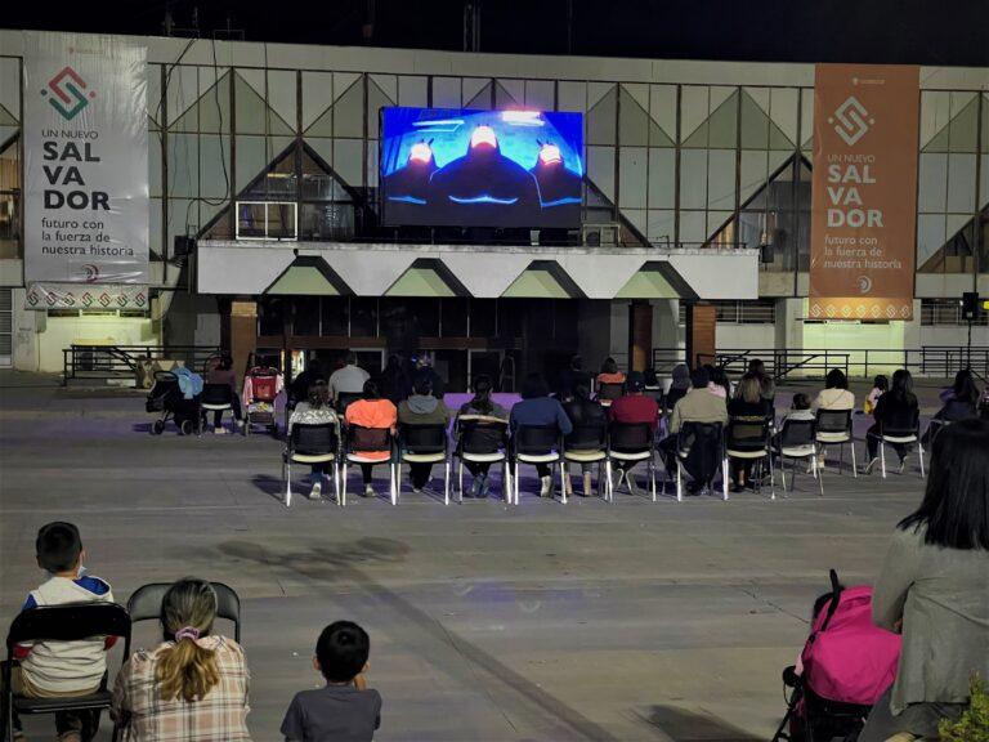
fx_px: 1829
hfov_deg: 30.3
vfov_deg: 22.9
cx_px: 494
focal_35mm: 64
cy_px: 371
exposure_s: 1/25
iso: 1000
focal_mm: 7.5
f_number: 2.2
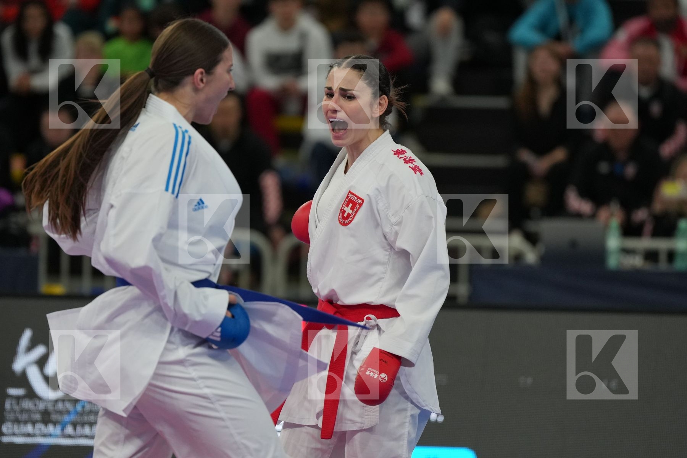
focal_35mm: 300
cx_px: 344
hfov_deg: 6.9
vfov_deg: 4.6
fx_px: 5725
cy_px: 229
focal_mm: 200
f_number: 2.8
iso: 1600
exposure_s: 1/1000
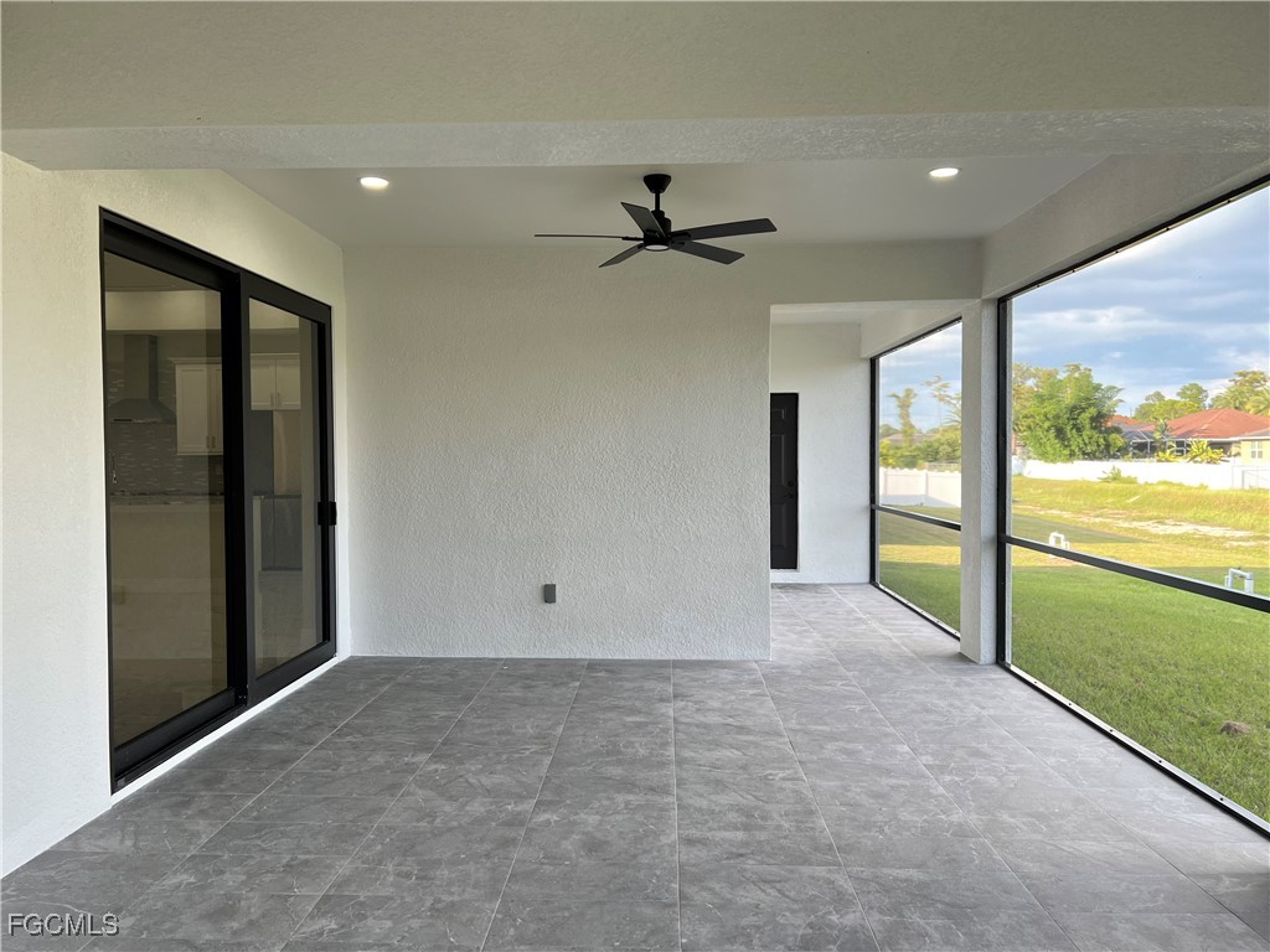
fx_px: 954
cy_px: 476
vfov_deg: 53.1
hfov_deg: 67.3
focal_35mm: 26
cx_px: 635
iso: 50
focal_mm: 5.7
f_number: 1.5
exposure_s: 1/152
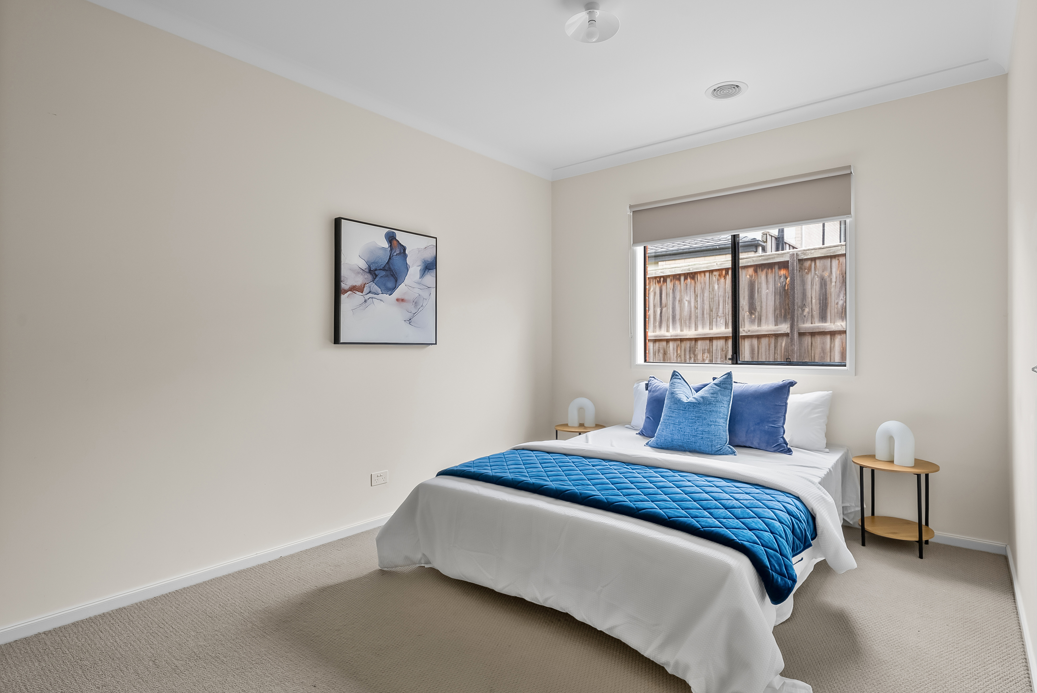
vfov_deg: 70.5
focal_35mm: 17
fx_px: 490
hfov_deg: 93.2
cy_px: 337
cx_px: 541
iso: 400
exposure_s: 1/5
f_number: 8
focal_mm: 16
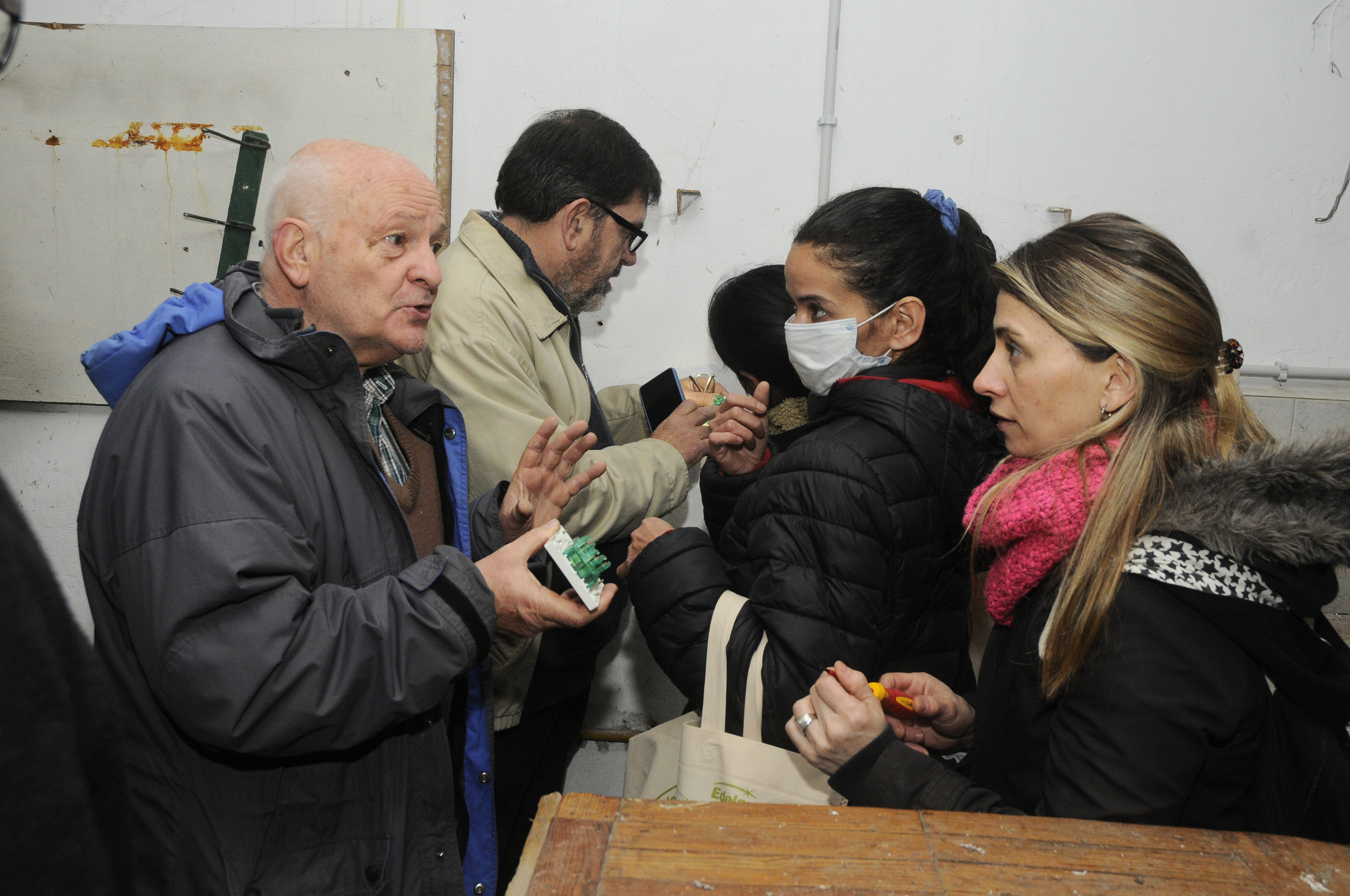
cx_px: 675
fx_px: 1348
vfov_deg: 36.8
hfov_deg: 53.2
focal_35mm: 36
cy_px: 448
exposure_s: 1/160
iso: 800
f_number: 5.6
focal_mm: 24
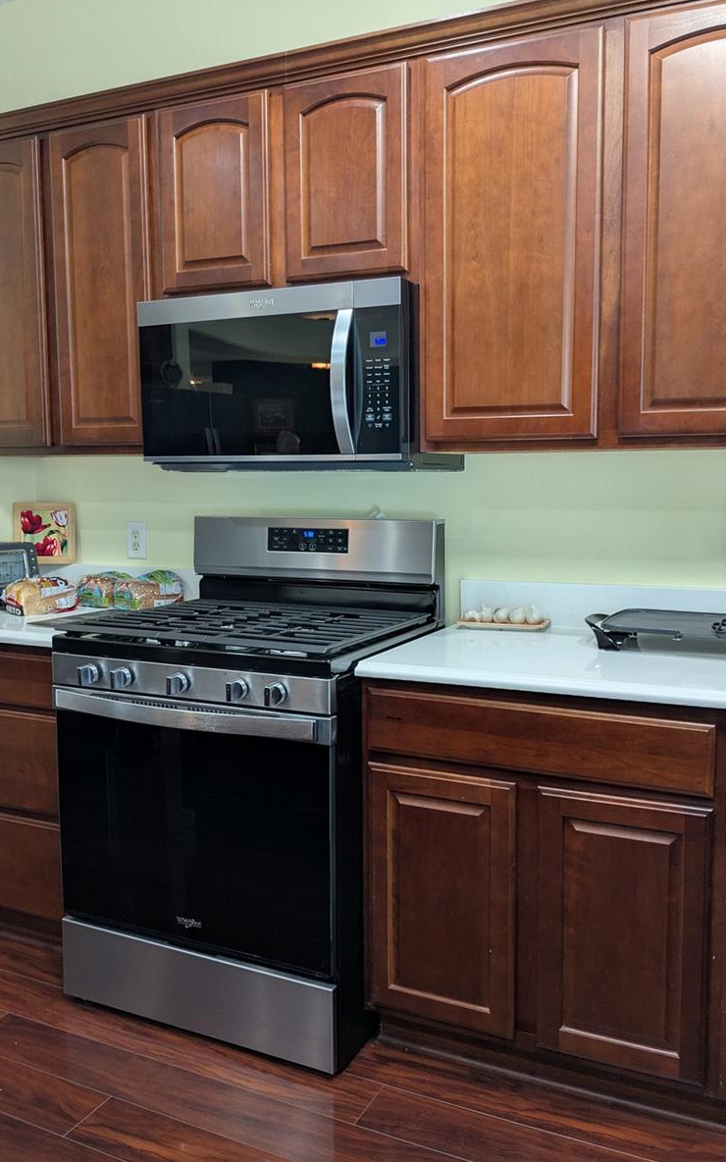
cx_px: 406
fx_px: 918
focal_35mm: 29
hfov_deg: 43.1
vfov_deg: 64.6
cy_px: 574
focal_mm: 4.38
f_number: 1.73
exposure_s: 1/30
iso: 66
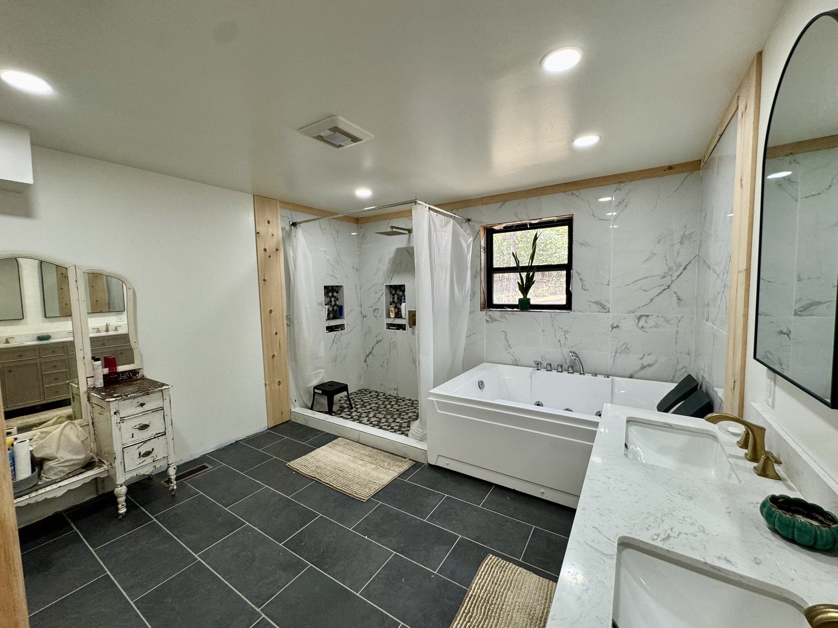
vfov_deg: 85.7
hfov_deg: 102.1
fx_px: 339
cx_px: 419
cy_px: 314
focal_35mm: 14
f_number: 2.2
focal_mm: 2.22
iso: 160
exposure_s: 1/120
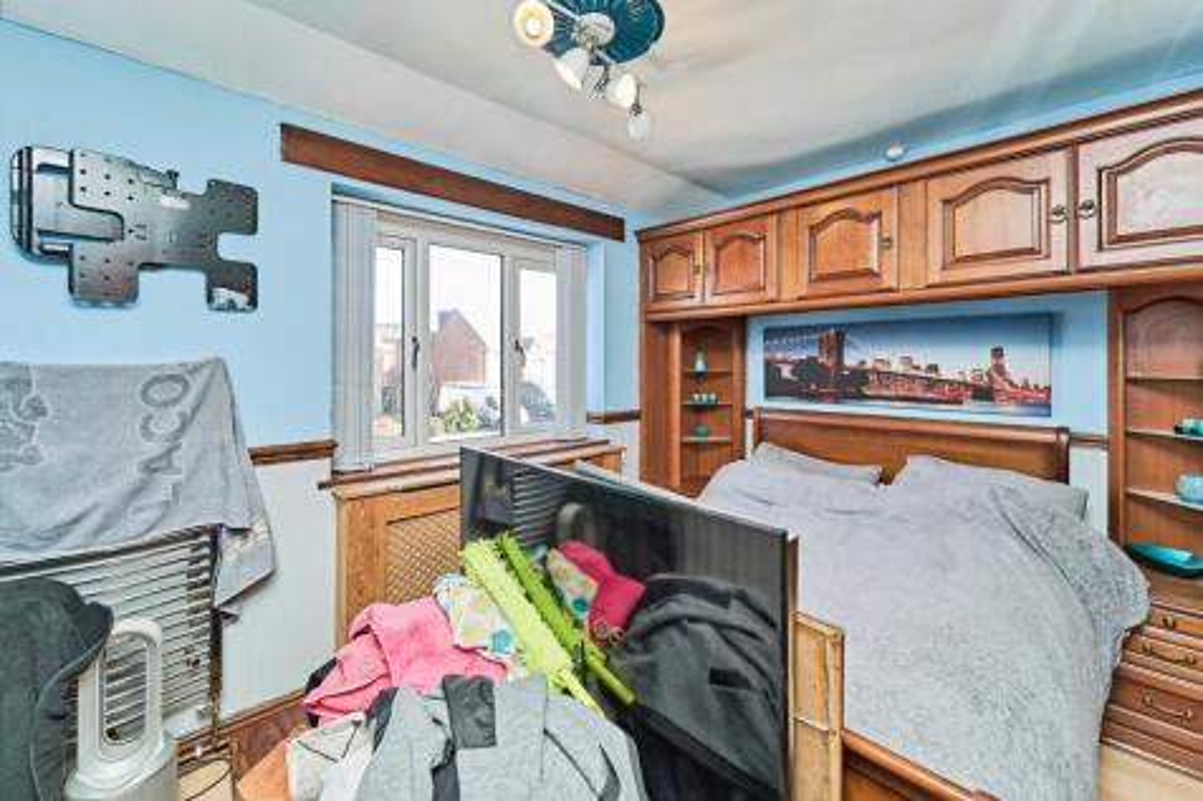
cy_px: 400
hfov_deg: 104.3
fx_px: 468
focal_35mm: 14
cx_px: 602
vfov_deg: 81.2
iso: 400
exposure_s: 1/50
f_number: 8
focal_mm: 14
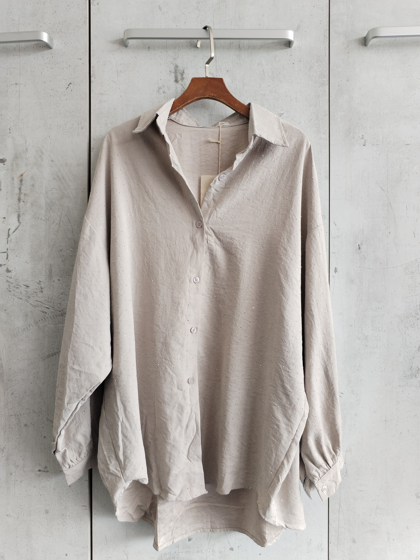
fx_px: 469
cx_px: 210
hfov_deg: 48.2
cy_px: 280
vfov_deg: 61.7
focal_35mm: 29
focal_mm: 4.75
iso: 133
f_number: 1.8
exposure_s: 1/100
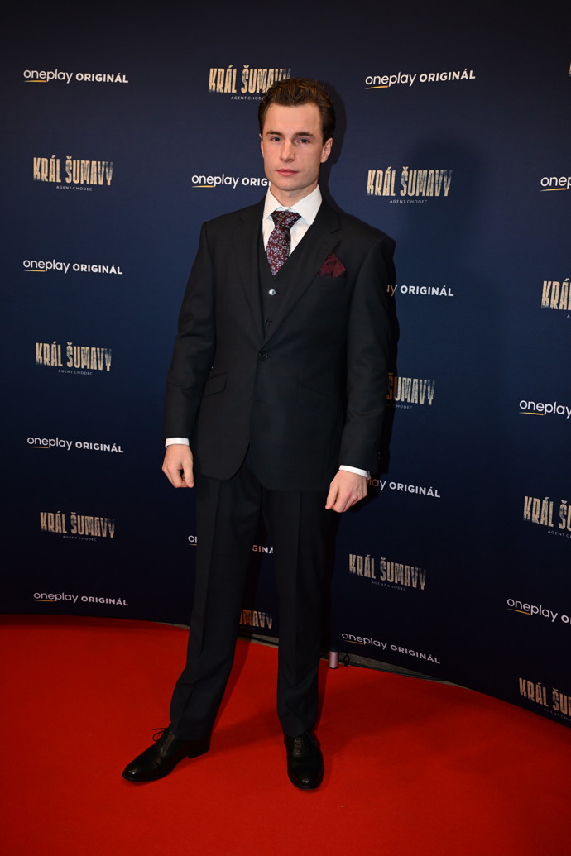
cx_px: 286
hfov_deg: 34.2
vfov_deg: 49.6
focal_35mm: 39
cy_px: 428
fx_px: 928
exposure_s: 1/160
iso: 1250
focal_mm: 39
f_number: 5
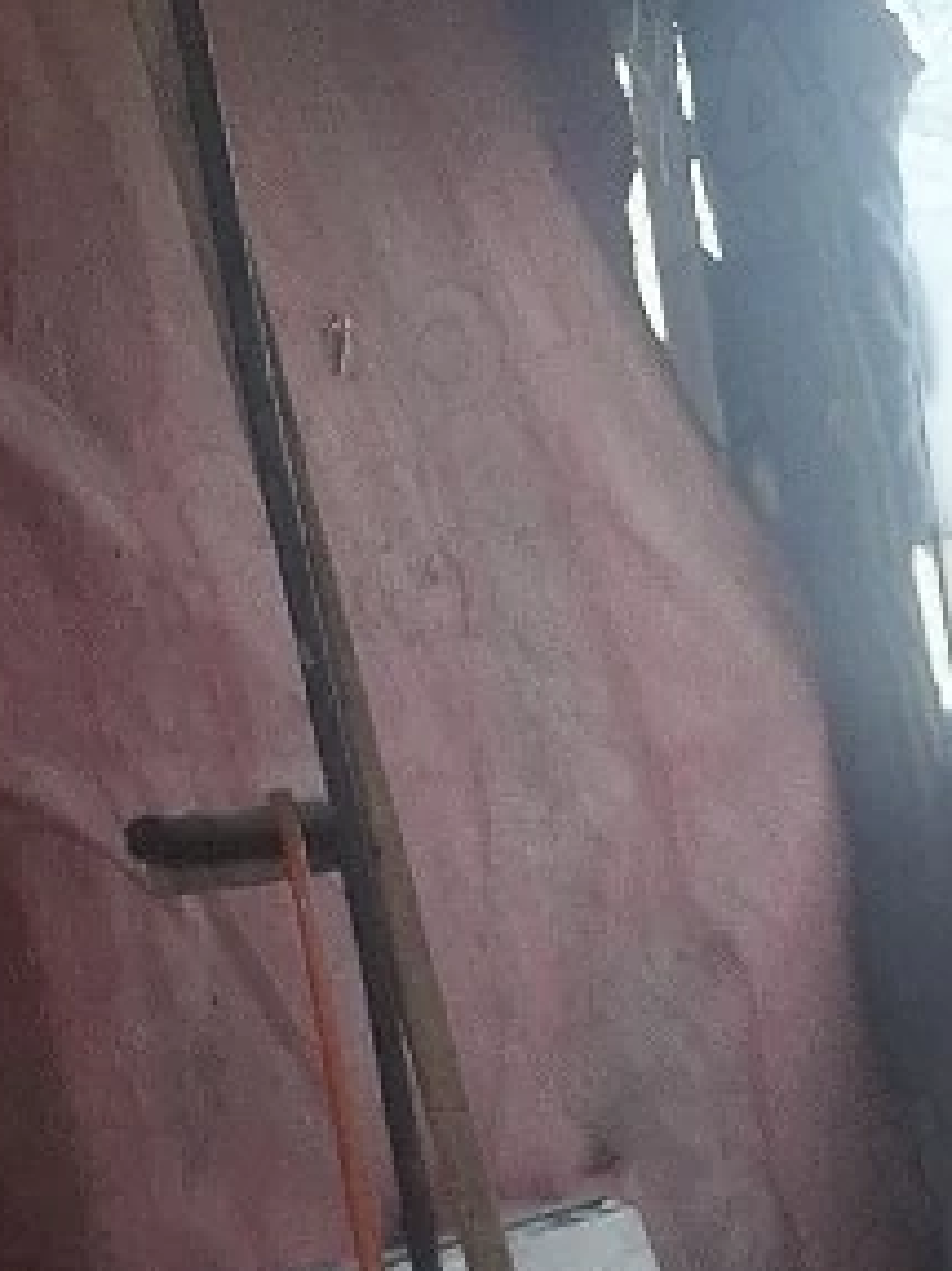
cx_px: 2041
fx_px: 3927
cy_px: 1561
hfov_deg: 12.0
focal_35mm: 107
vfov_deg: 17.5
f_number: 1.8
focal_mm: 5.54
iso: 100
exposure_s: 1/100
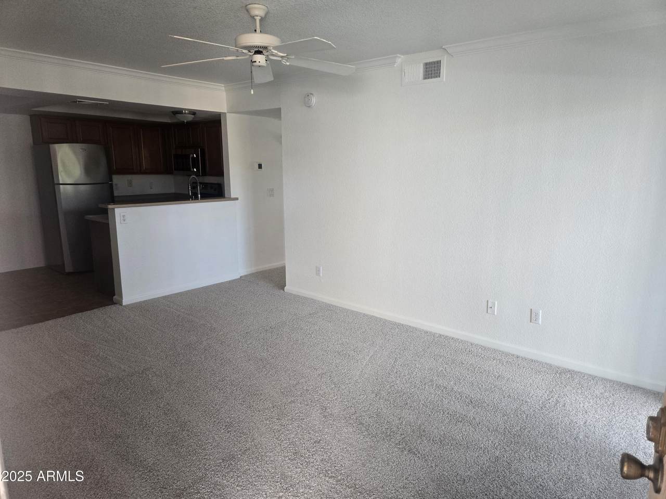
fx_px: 443
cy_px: 250
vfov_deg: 58.9
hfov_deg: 73.9
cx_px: 333
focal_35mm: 23
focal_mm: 5.4
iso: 250
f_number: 1.8
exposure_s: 1/120
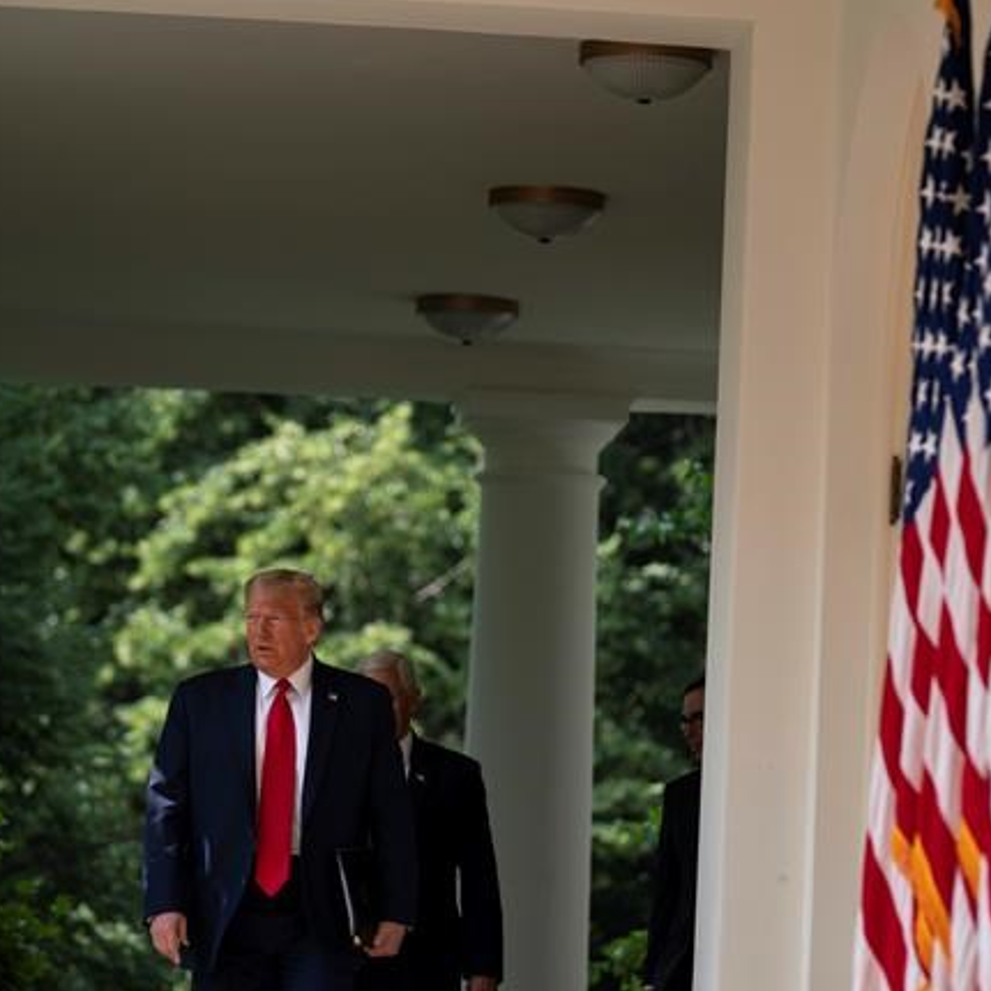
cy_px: 494
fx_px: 6867
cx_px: 419
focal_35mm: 212
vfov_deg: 8.3
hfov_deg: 8.3
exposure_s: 1/640
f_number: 4
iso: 100
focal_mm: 165
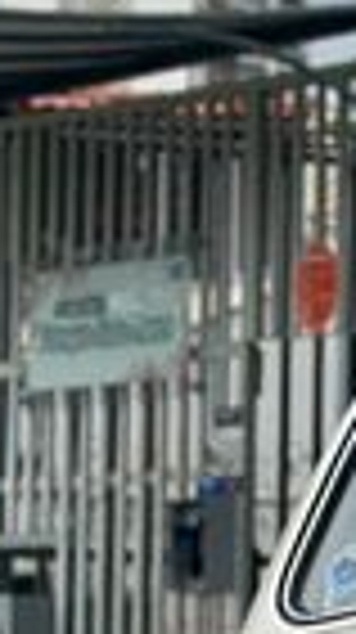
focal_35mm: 354
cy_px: 728
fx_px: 5959
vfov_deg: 6.1
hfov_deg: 3.4
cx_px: 791
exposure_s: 1/3472
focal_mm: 6.86
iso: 100
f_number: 1.78
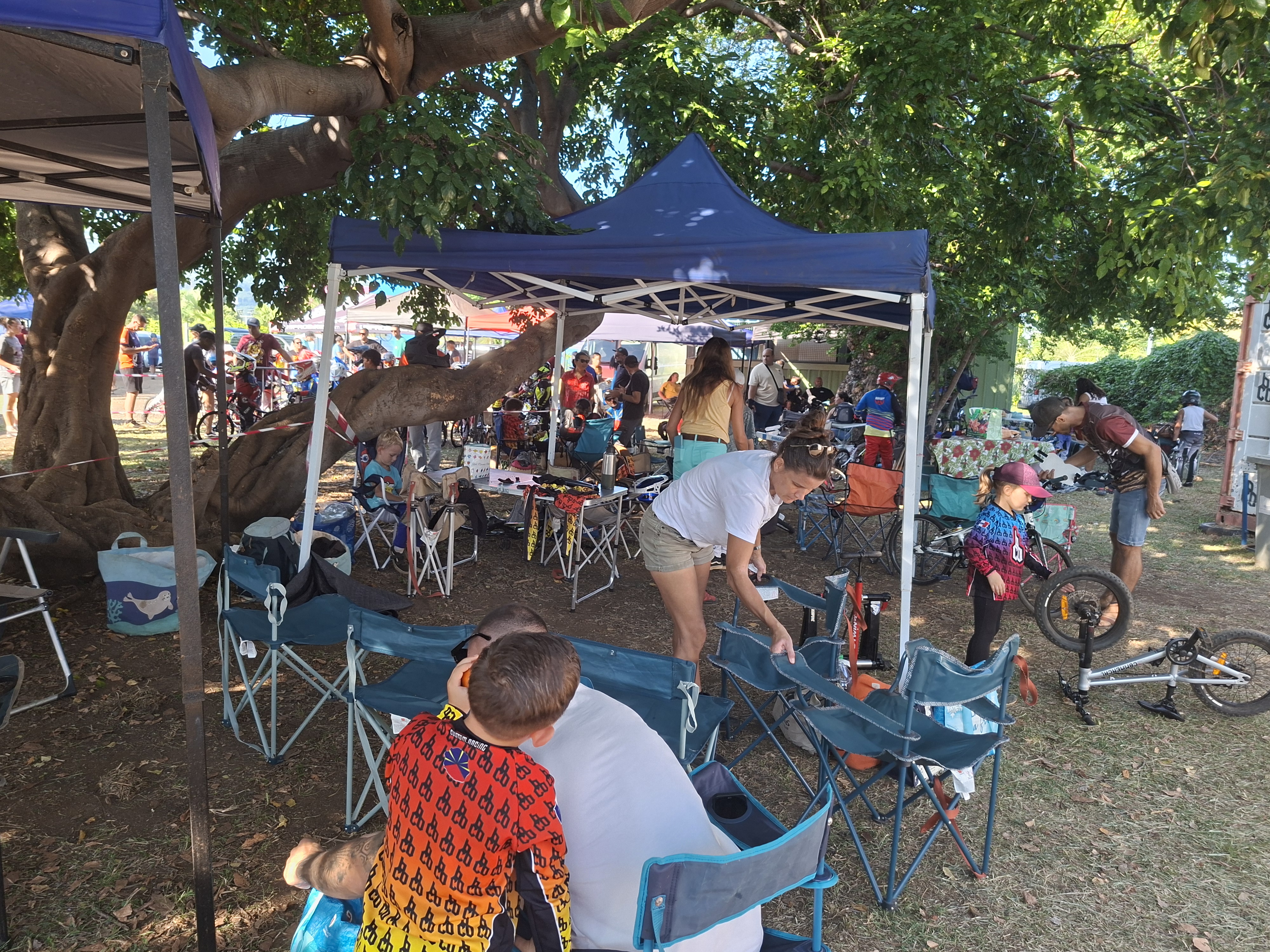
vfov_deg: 58.9
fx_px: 844
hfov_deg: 73.9
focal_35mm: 23
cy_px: 476
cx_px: 635
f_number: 1.8
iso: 50
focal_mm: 5.54
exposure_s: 1/181
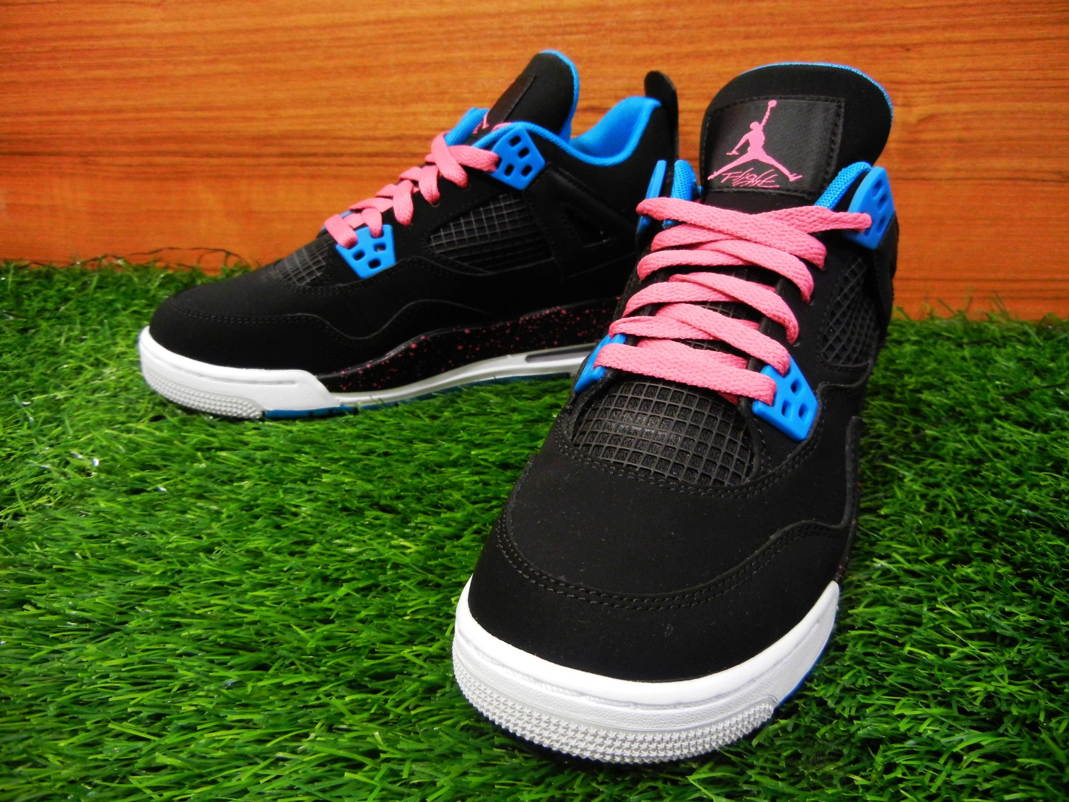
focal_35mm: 30
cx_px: 534
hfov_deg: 60.0
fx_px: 926
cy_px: 401
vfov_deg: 46.8
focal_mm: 5.4
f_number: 3.5
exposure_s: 1/42
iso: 640
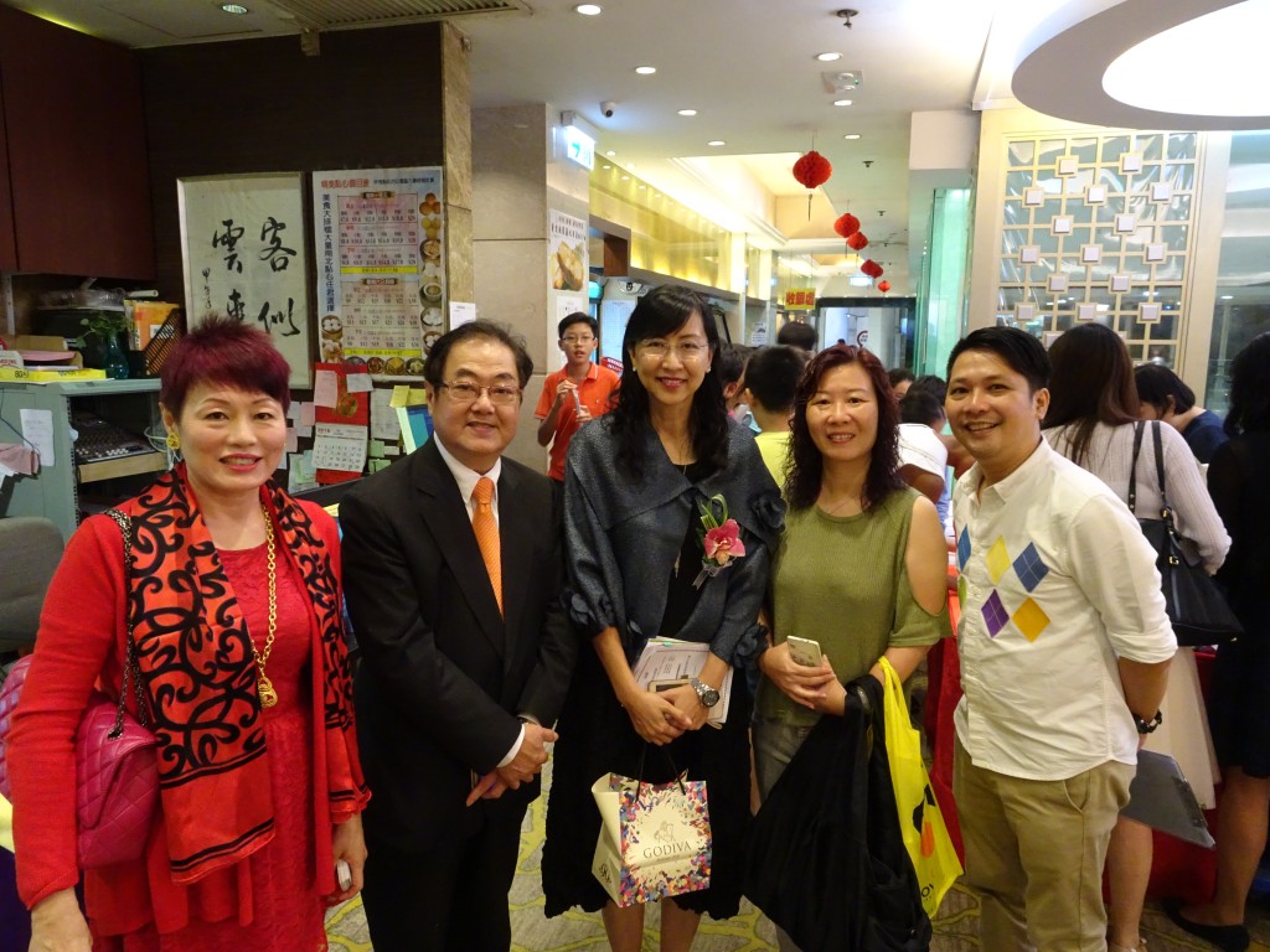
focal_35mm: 24
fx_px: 881
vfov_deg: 56.8
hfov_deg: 71.6
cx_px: 635
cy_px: 476
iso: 640
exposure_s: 1/20
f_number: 4.5
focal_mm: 4.1
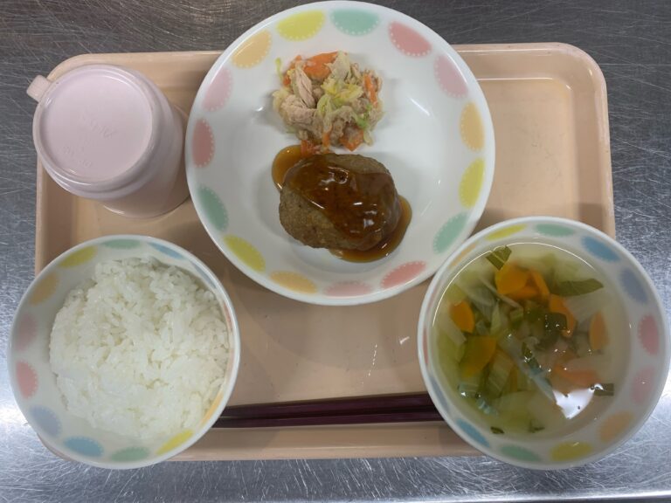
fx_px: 504
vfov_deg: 53.1
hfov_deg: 67.3
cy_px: 252
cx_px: 336
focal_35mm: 26
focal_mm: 4.25
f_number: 1.8
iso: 80
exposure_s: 1/60
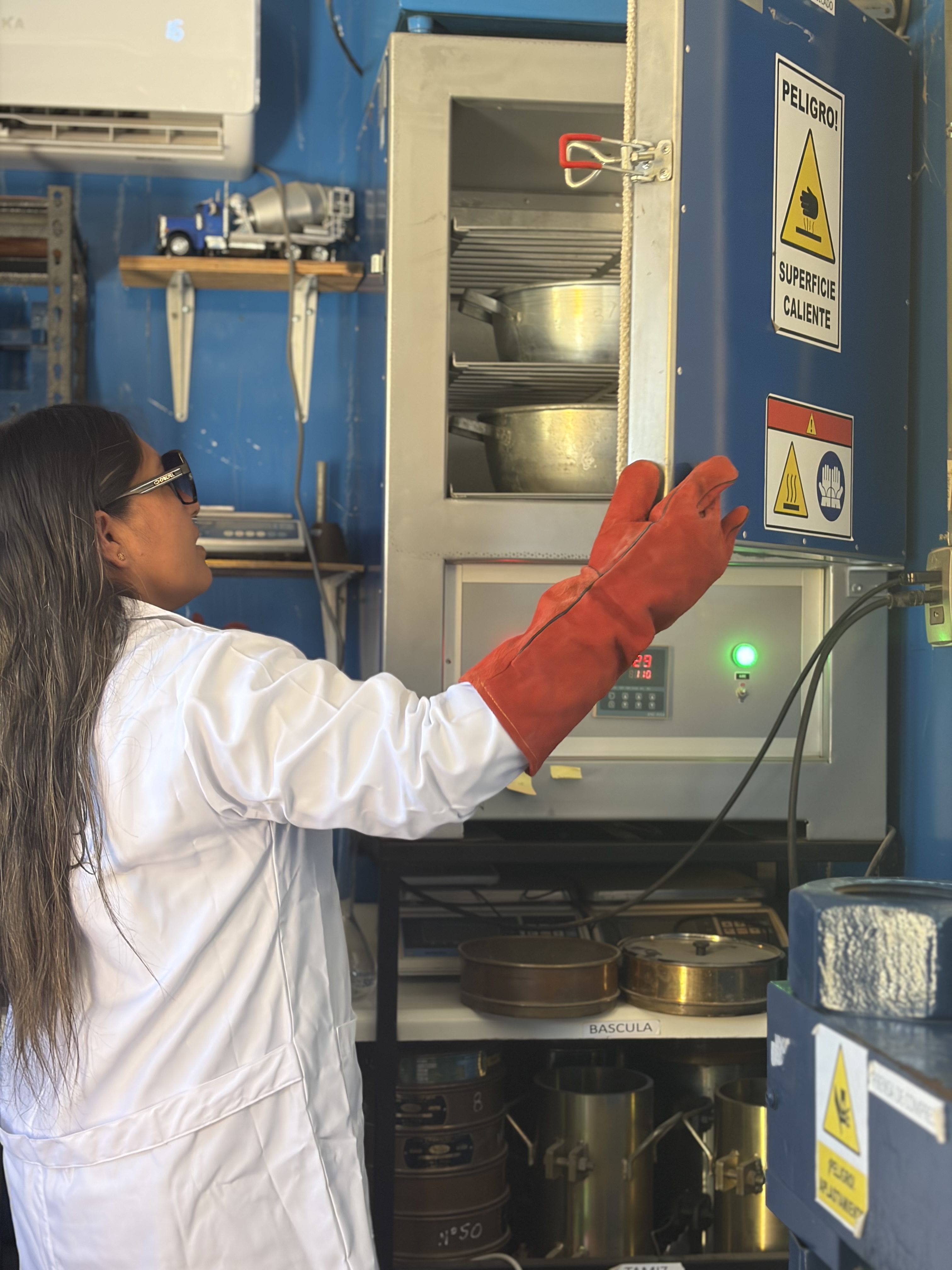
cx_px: 476
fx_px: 1907
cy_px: 635
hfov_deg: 28.0
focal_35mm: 52
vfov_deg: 36.8
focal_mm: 5.96
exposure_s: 1/60
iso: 80
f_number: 1.6
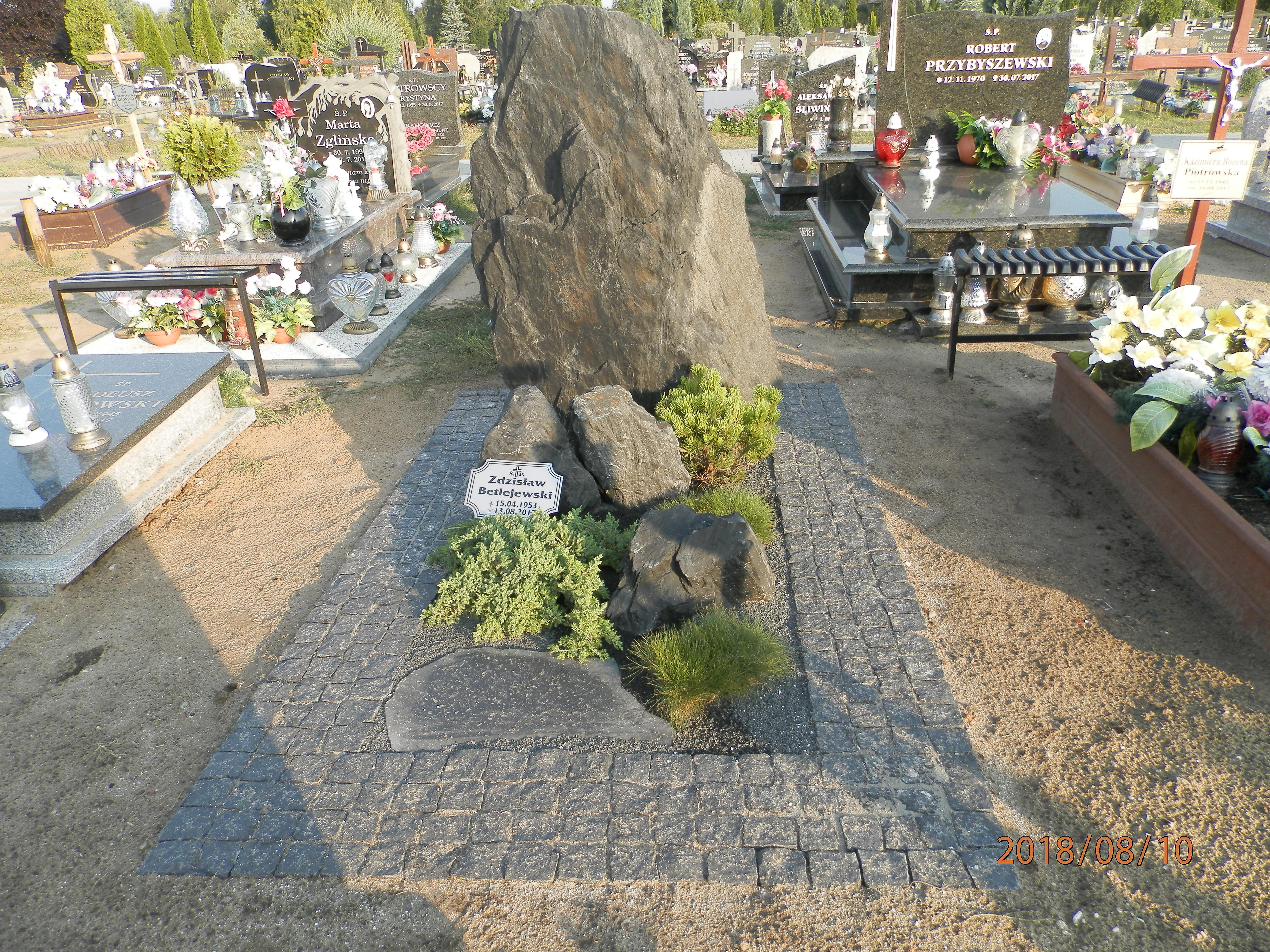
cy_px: 476
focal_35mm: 25
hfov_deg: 69.4
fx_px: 917
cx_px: 635
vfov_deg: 54.9
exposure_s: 1/200
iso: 80
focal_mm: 4.5
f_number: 3.1
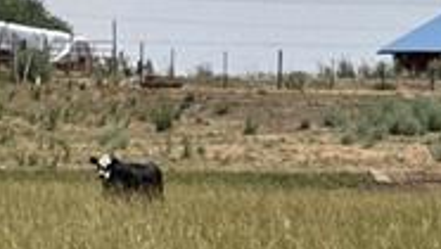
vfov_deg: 1.7
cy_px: 109
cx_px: 1041
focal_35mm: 718
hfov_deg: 3.0
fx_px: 8403
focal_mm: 15.66
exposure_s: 1/2525
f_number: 2.8
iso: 50
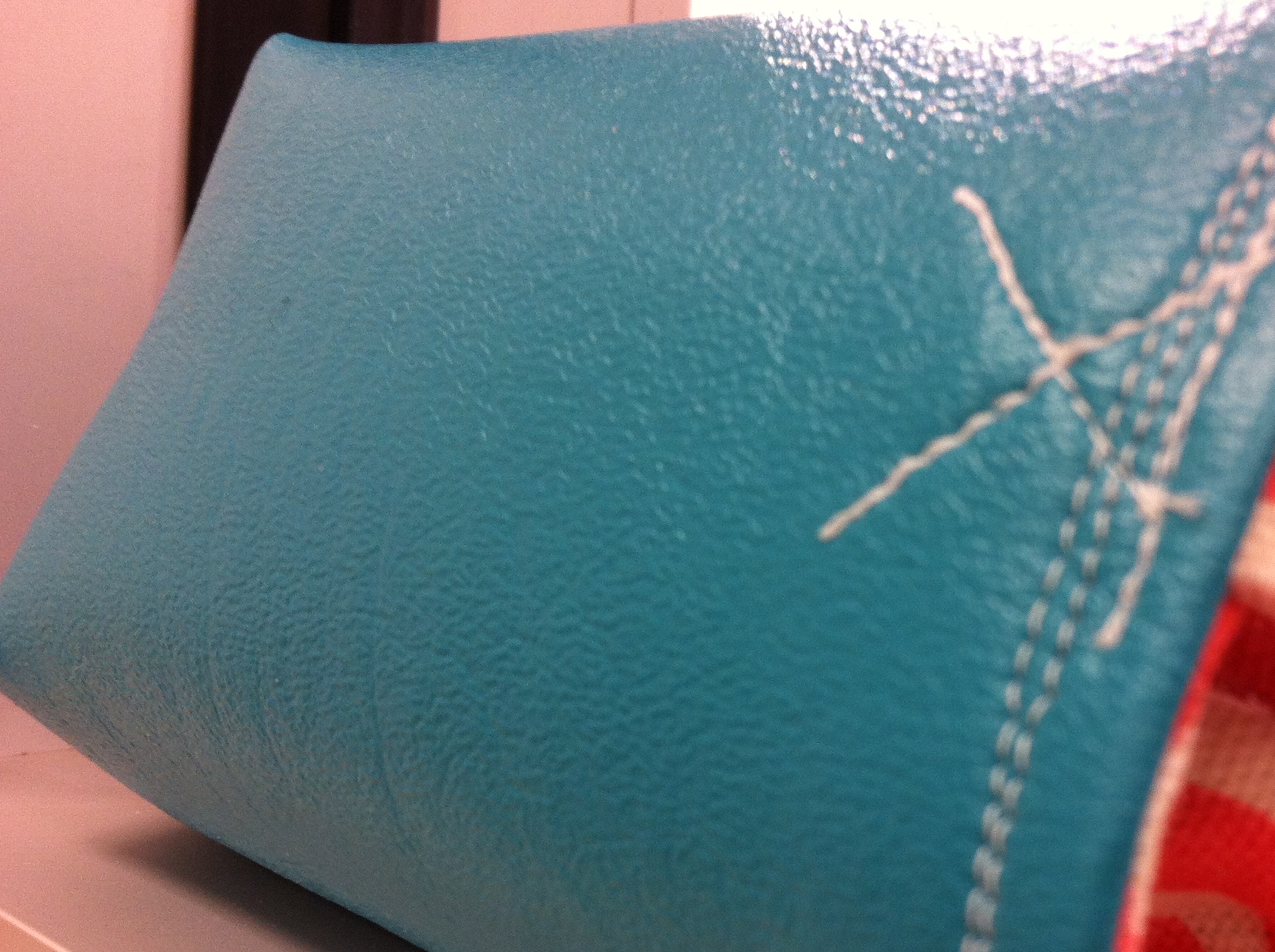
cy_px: 615
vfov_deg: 28.4
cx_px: 852
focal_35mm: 51
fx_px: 1876
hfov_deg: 37.1
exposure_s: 1/17
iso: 100
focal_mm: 3.85
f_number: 2.8
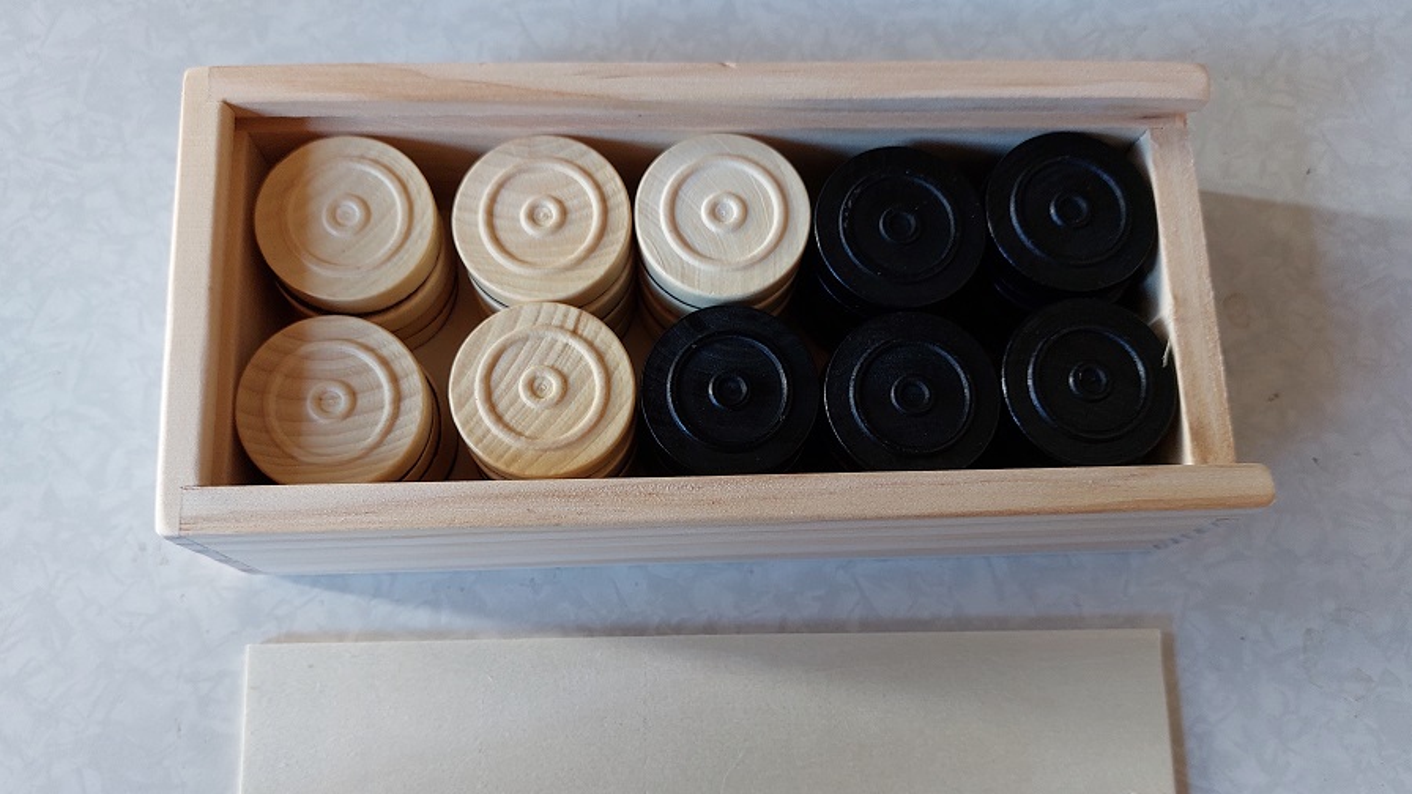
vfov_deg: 42.5
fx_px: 1011
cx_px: 702
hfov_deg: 69.9
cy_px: 509
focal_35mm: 27
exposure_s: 1/60
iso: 250
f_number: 1.8
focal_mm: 5.23
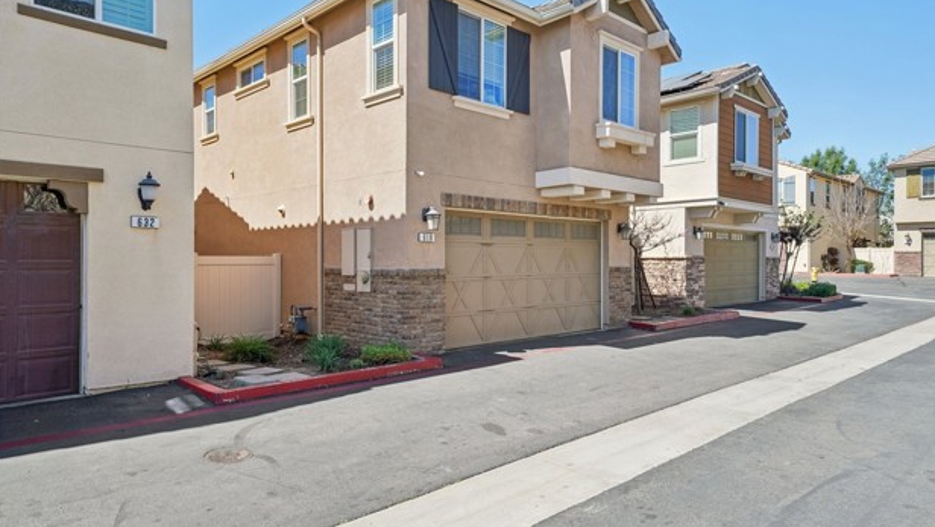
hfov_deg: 74.0
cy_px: 255
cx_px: 480
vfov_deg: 46.0
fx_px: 620
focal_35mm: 25
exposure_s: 1/125
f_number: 8
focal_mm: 23
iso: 100
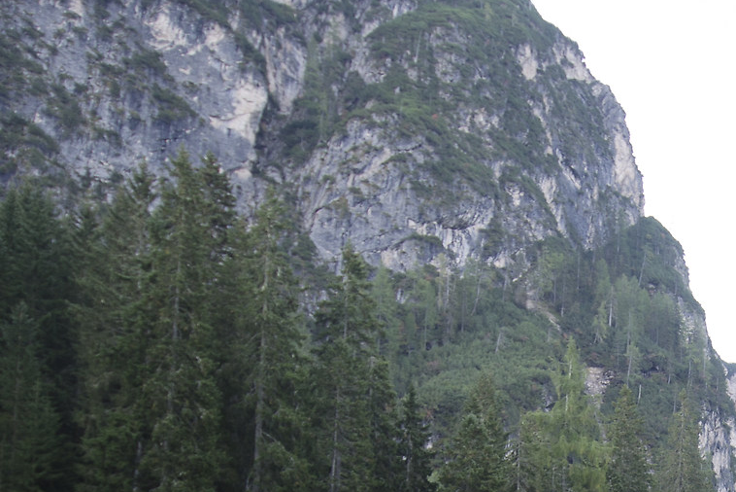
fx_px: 1259
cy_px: 692
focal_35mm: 62
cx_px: 707
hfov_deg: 30.6
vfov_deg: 19.7
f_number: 3.8
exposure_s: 1.6
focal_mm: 13
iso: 100
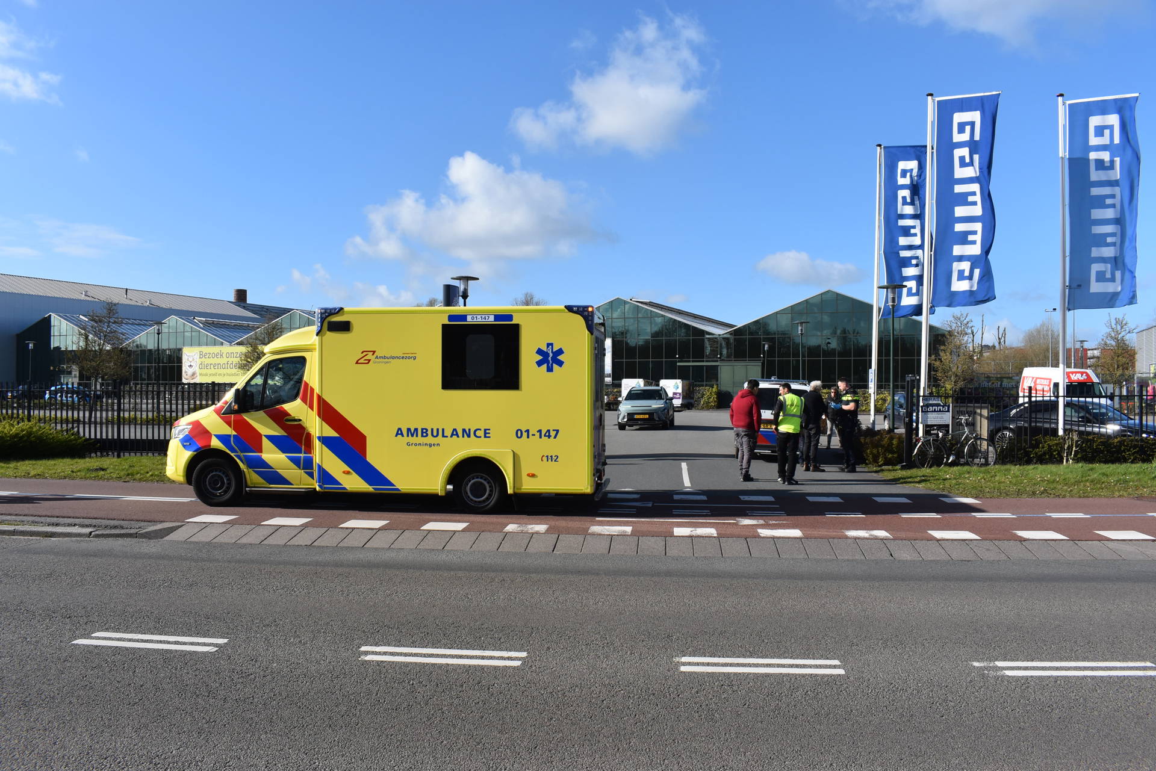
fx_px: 867
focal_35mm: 27
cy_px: 386
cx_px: 578
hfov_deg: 67.4
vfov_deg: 48.0
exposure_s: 1/400
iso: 200
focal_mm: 18
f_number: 10
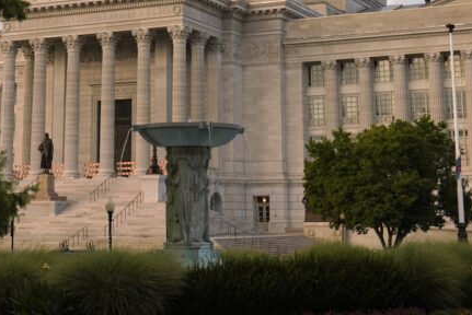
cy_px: -29
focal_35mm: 76
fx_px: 997
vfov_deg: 17.4
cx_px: 216
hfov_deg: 26.6
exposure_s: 1/320
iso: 320
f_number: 5.6
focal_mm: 32
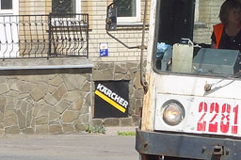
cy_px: -78
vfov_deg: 4.9
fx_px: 1852
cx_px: 313
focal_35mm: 277
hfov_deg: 7.4
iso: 125
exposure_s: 1/500
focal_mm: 21.77
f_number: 5.6
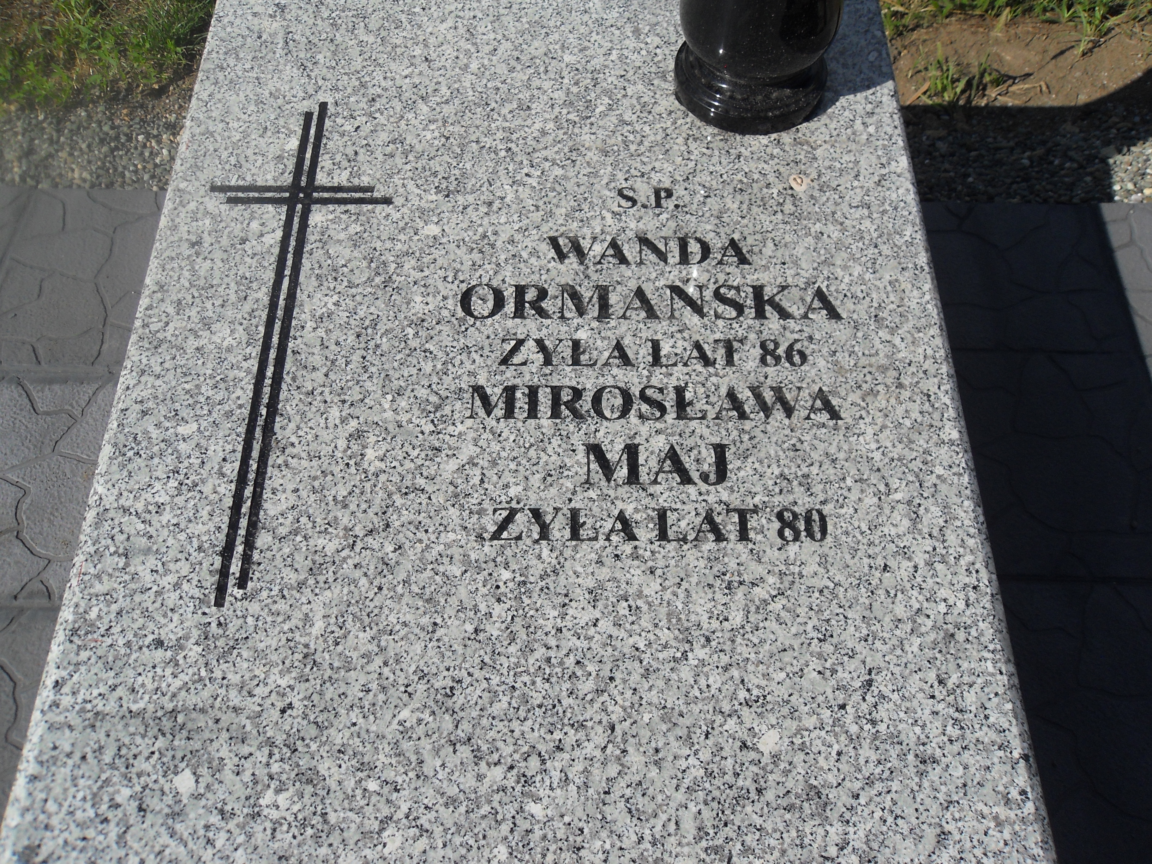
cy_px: 432
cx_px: 576
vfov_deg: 40.7
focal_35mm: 35
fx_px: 1165
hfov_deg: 52.6
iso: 80
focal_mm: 6.3
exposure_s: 1/350
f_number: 8.2
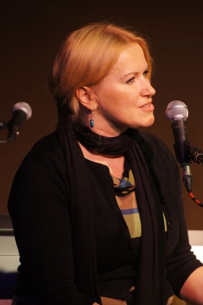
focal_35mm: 300
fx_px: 2542
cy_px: 152
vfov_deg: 6.9
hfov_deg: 4.6
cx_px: 102
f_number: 5.6
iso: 400
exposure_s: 1/20
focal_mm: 200
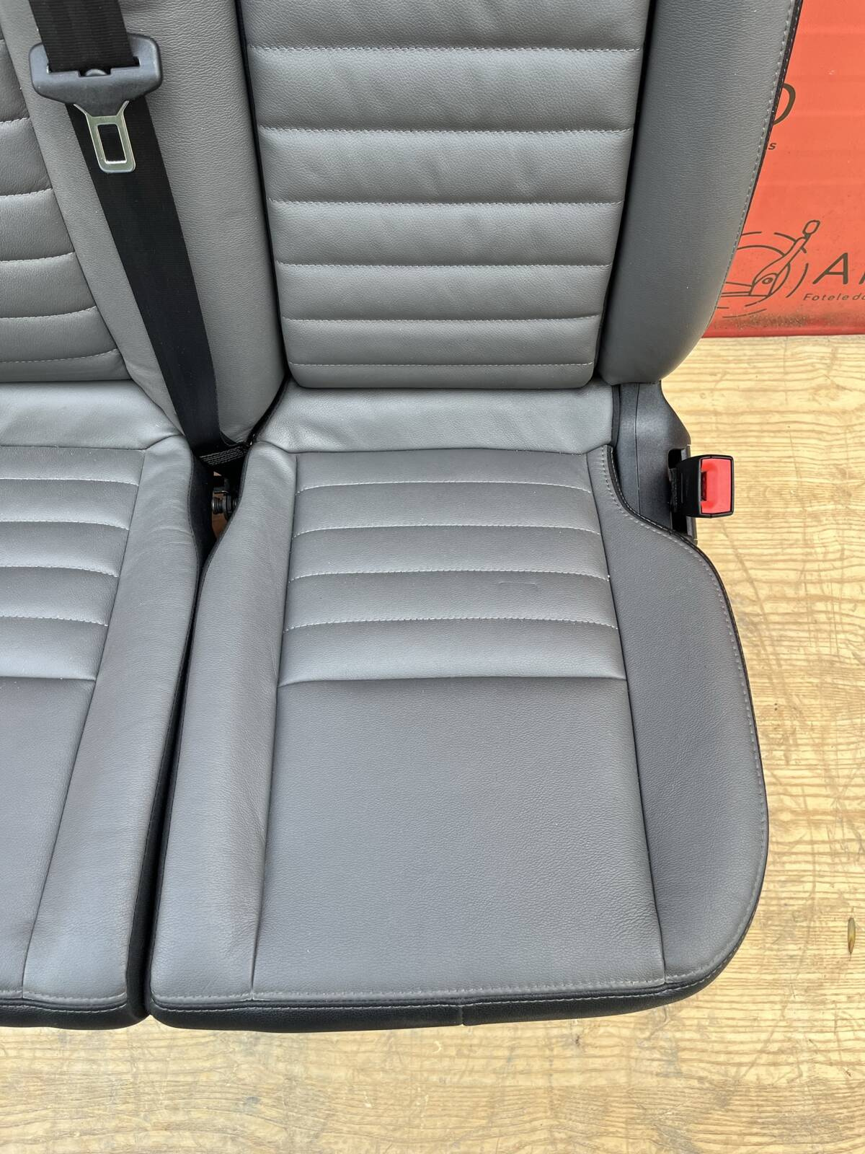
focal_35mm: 26
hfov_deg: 53.1
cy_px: 577
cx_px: 432
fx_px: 866
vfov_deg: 67.3
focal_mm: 5.1
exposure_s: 1/122
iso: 40
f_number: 1.6
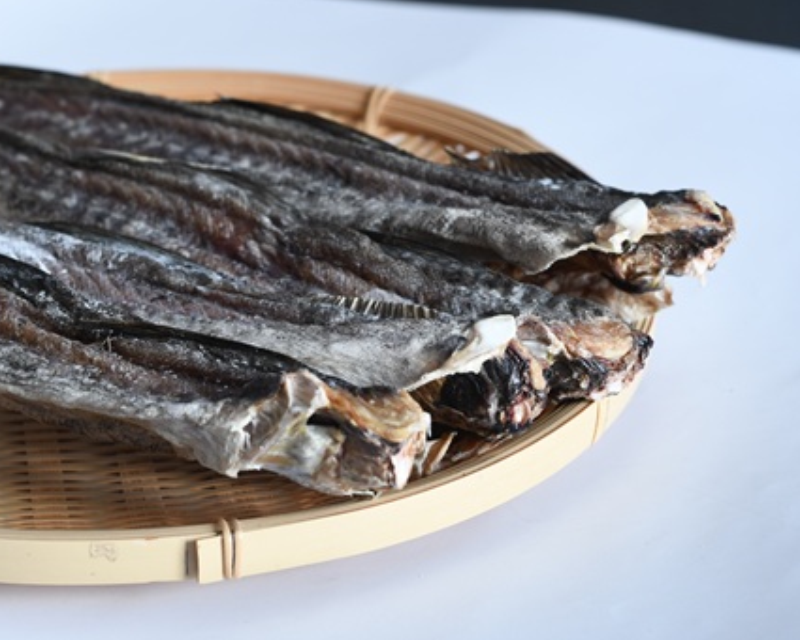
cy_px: 316
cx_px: 318
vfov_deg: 17.9
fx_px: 2036
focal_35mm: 86
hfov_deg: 22.2
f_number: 7.1
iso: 1000
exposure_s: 1/50
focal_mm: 50
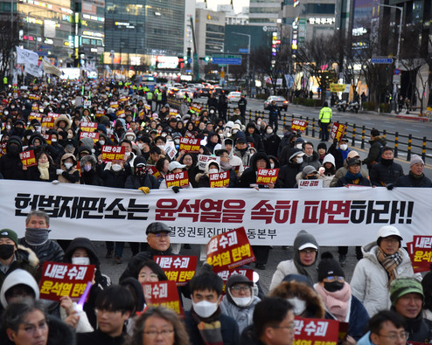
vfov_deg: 15.7
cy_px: 171
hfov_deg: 19.6
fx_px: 1253
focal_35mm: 98
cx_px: 207
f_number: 4
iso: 1100
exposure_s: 1/125
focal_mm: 86
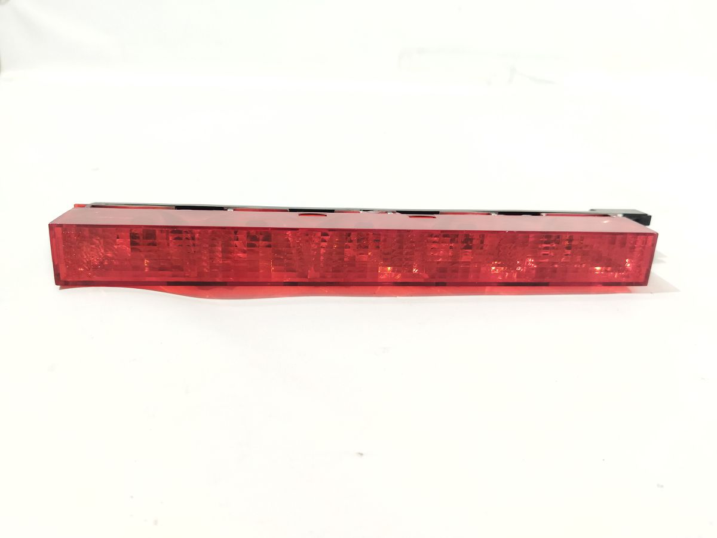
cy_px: 269
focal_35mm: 27
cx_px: 358
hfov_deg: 65.3
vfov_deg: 51.4
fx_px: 559
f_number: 1.79
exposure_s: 1/50
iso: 341
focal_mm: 4.71
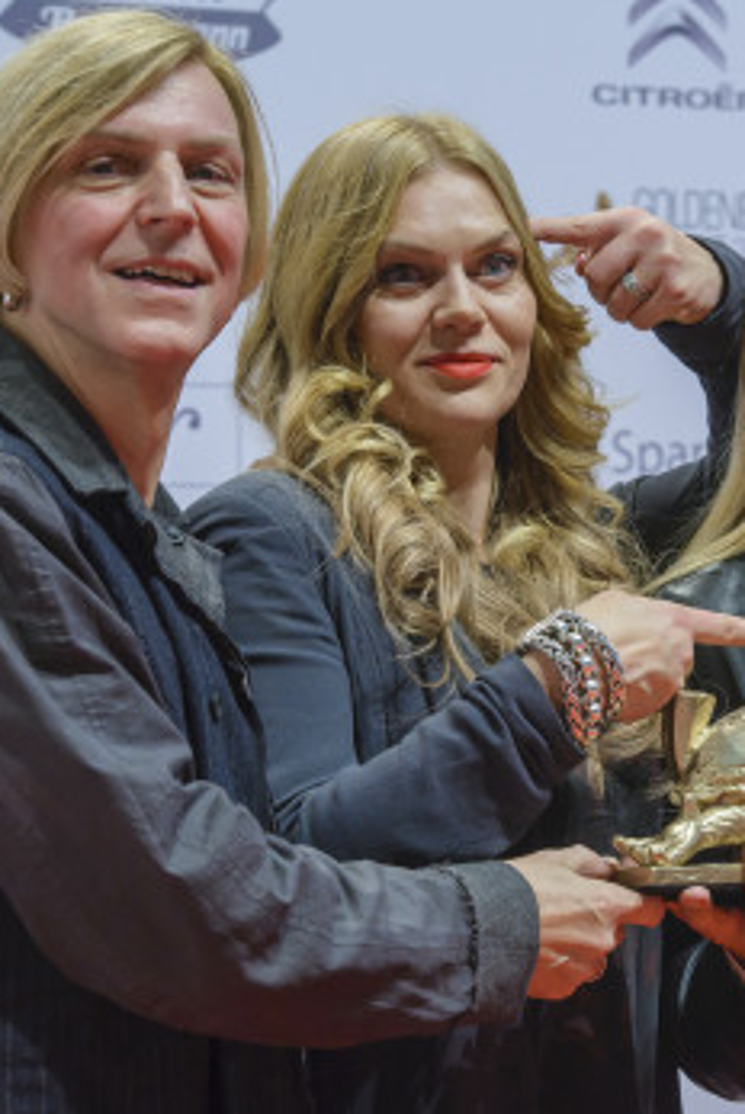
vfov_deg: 12.4
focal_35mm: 166
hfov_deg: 8.3
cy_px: 555
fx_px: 5142
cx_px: 690
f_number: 6.3
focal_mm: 110
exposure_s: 1/320
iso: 800
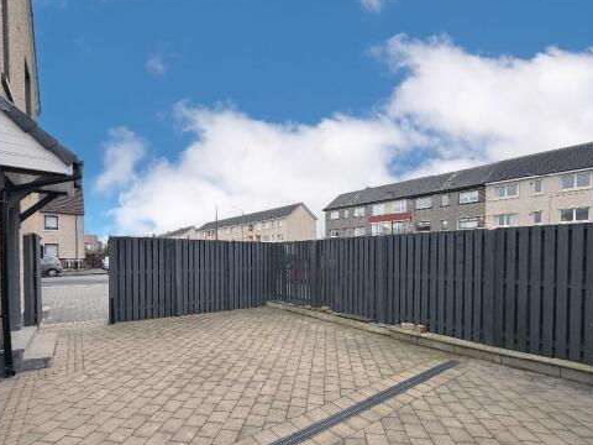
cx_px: 286
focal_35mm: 17
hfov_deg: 91.0
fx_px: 291
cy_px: 263
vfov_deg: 74.1
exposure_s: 1/218
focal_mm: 2.22
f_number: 2.2
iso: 50
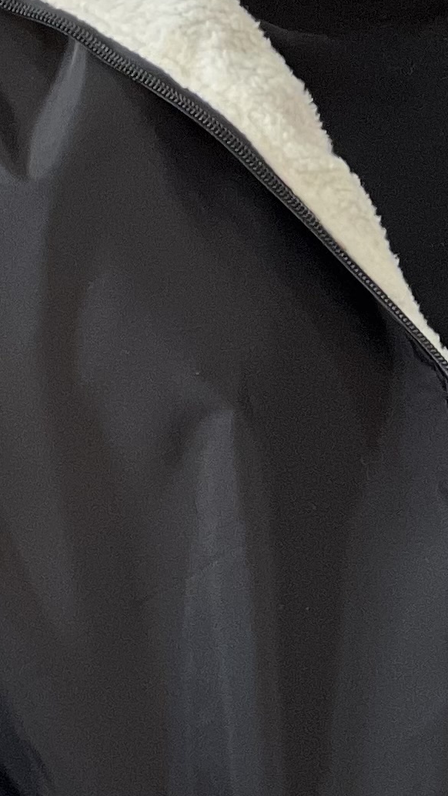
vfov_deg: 6.6
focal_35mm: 327
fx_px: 6902
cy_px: 422
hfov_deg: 3.7
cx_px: 264
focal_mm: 9
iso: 250
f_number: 2.8
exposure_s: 1/64
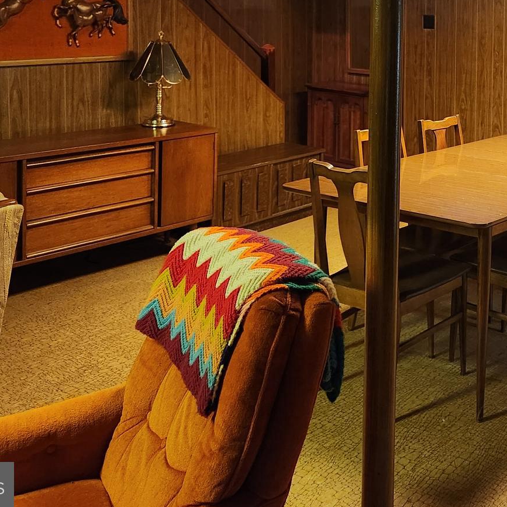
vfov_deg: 33.7
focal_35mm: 48
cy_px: 61
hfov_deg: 33.3
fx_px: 795
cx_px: 467
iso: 800
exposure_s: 1/24
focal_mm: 5.4
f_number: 1.8
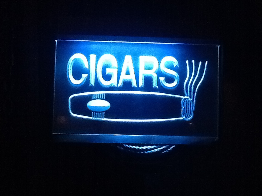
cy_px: 98
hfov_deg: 42.1
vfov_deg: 32.2
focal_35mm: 45
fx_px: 341
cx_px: 129
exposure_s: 1/15
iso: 640
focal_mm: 2.03
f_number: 2.4
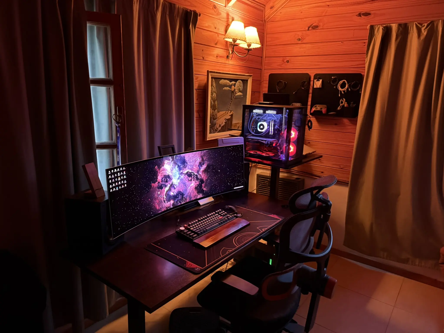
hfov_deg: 71.6
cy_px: 166
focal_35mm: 24
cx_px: 222
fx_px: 308
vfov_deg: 56.8
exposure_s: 1/30
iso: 1250
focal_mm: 6.76
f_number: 1.78
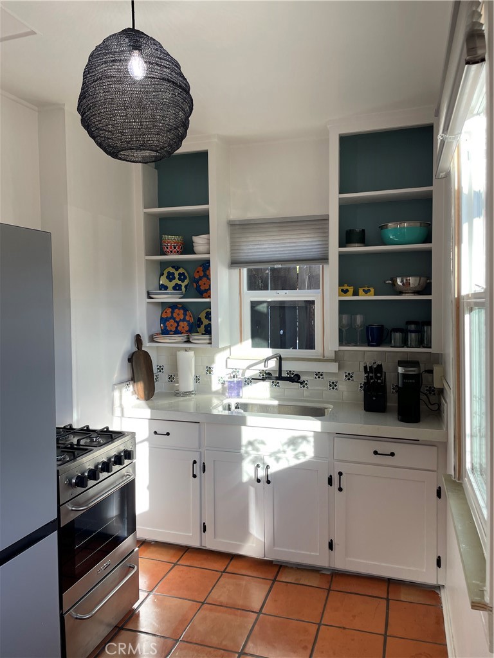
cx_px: 247
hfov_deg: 53.1
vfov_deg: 67.3
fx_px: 495
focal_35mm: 26
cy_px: 329
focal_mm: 4.2
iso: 32
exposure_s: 1/175
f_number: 1.6
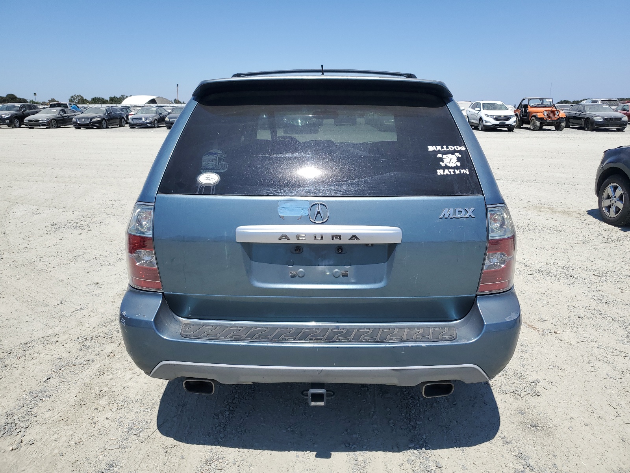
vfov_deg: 53.1
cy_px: 236
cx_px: 315
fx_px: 473
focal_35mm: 26
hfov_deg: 67.3
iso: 50
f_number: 1.5
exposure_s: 1/3333
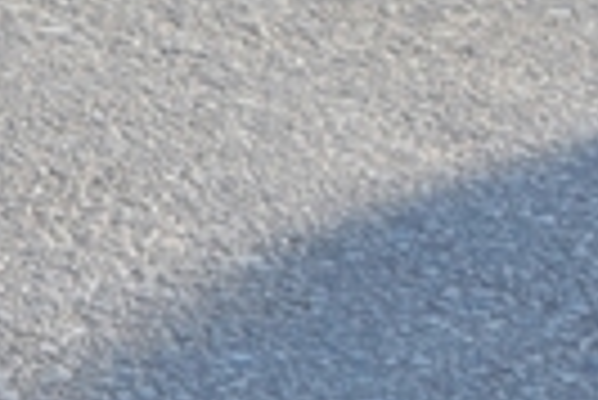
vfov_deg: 2.4
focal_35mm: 557
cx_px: -1317
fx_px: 9269
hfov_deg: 3.6
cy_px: -876
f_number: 4.5
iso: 100
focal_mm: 55
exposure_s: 1/200
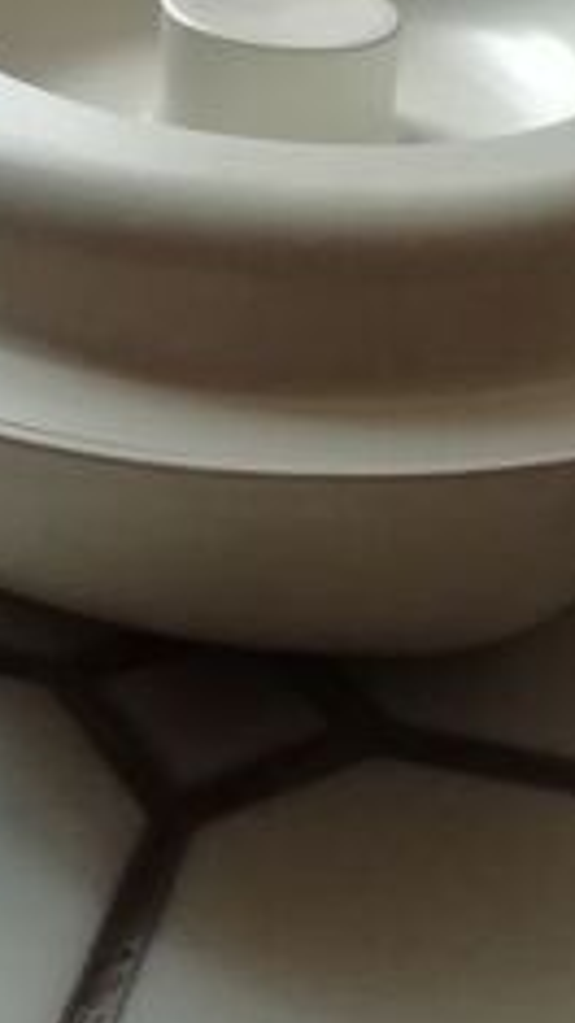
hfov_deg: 19.9
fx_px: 1628
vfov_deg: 34.9
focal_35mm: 60
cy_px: 570
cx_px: 396
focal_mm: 2.25
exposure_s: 1/50
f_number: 2.4
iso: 200
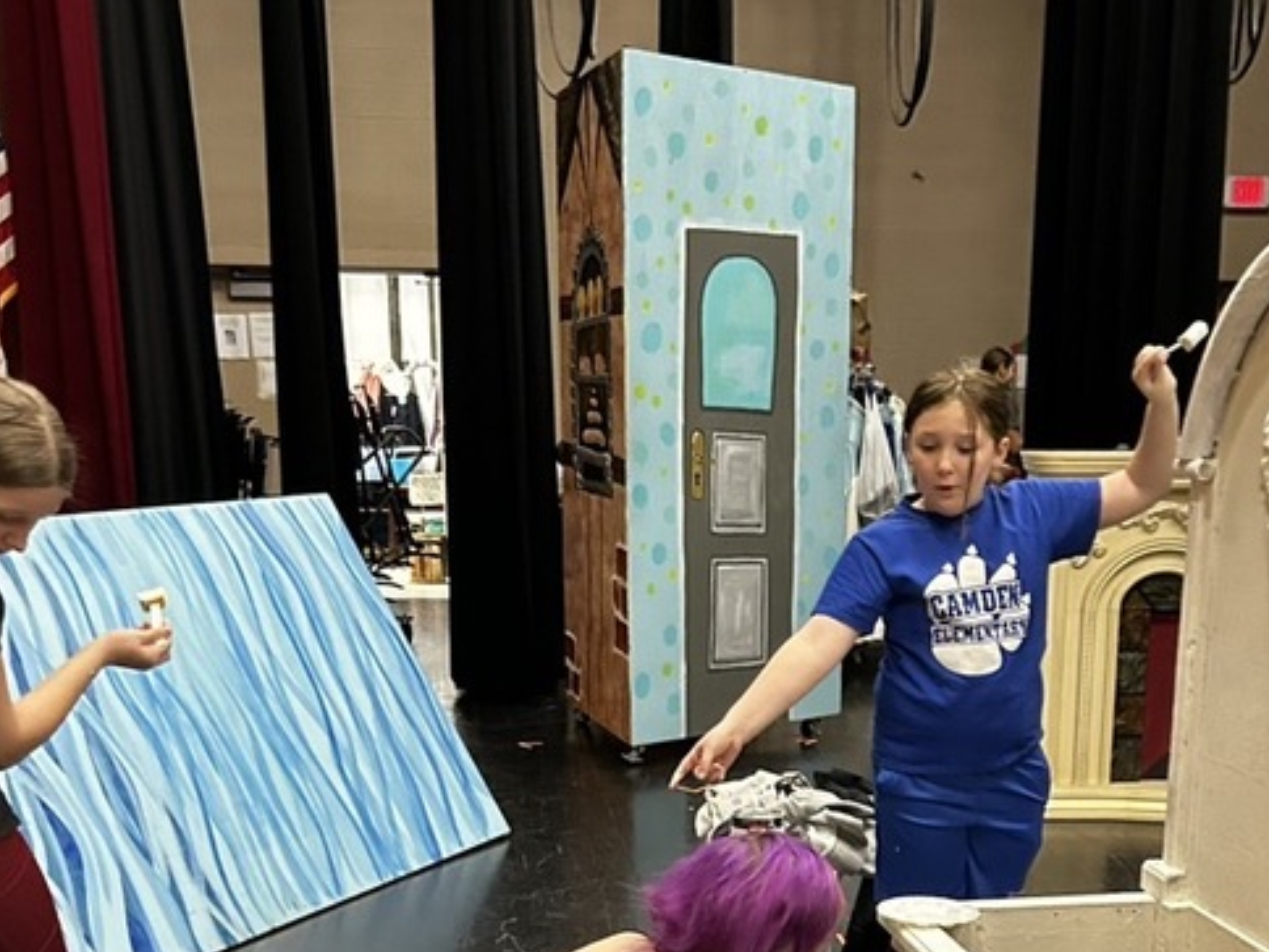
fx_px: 2016
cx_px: 789
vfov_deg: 25.2
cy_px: 962
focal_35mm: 55
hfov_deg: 34.8
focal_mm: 5.7
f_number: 1.5
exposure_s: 1/57
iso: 500
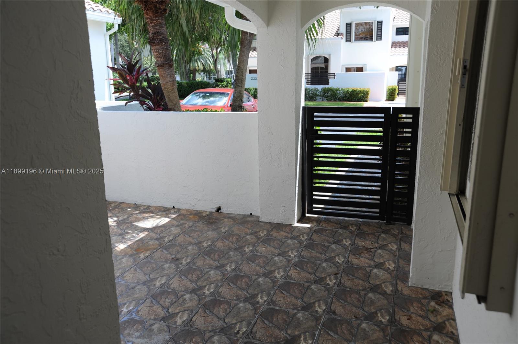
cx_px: 259
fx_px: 460
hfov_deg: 58.8
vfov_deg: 41.0
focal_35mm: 32
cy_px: 172
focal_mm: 32
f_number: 7.1
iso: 250
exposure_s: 1/200
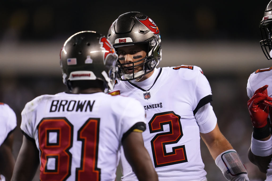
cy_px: 90
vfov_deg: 3.4
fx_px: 3022
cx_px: 136
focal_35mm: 400
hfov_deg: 5.2
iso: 4000
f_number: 2.8
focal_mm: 400
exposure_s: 1/2500
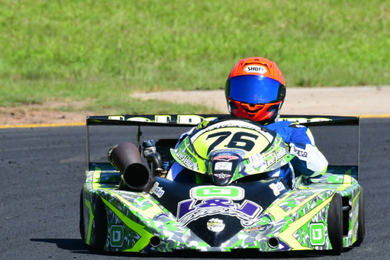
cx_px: 192
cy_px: 113
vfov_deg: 1.2
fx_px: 12721
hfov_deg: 1.8
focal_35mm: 1174
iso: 500
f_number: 11
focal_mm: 500
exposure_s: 1/640
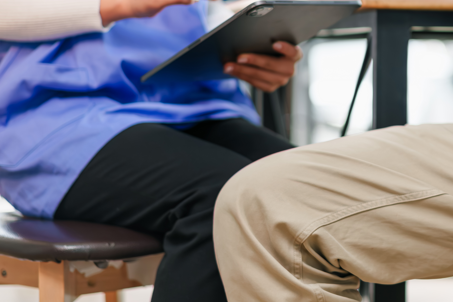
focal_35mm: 104
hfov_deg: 19.3
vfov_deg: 13.1
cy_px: 71
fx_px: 1309
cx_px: 415
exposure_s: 1/500
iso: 400
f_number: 1.8
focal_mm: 55
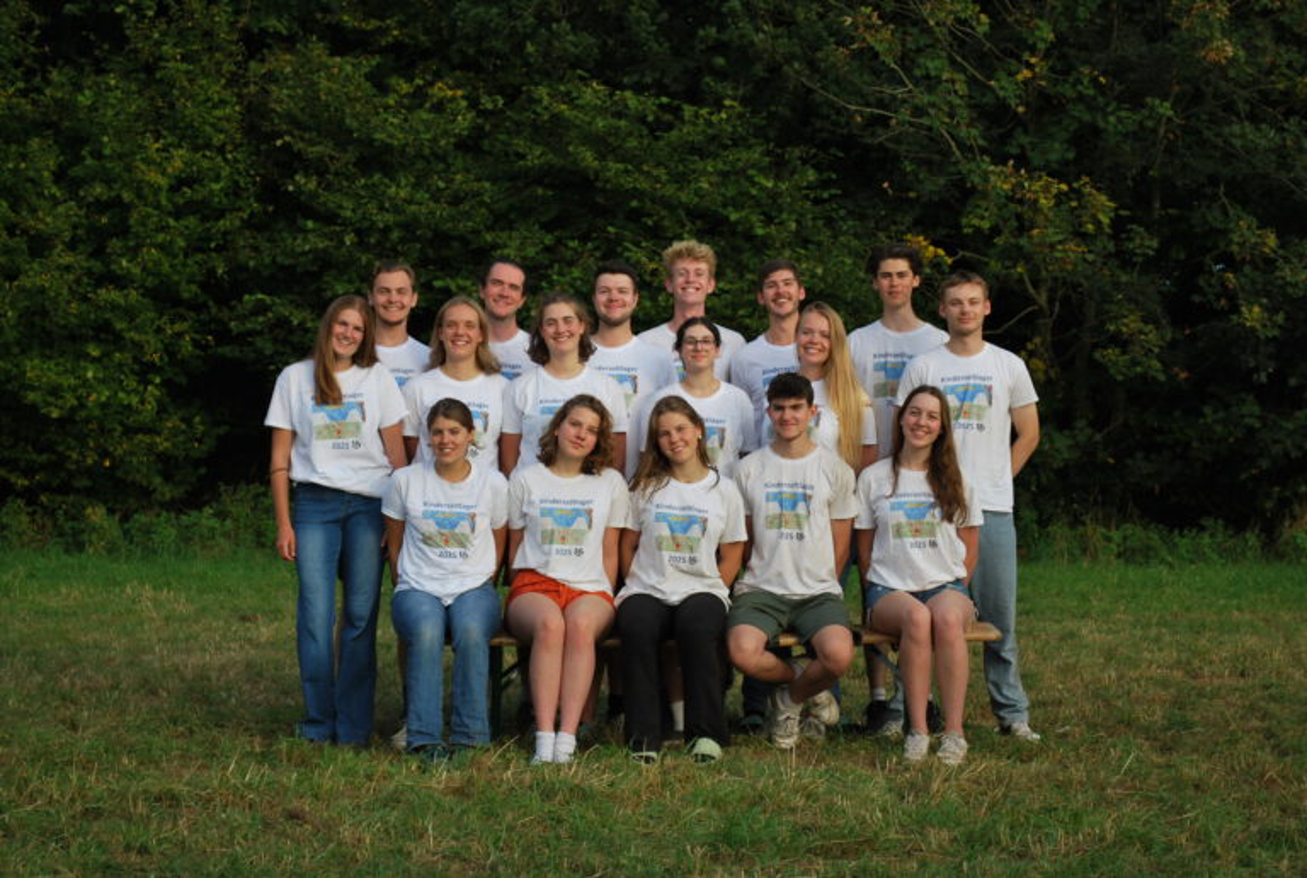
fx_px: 3002
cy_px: 439
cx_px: 654
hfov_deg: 24.6
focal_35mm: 82
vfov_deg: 16.6
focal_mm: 55
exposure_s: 1/125
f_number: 5.6
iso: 110
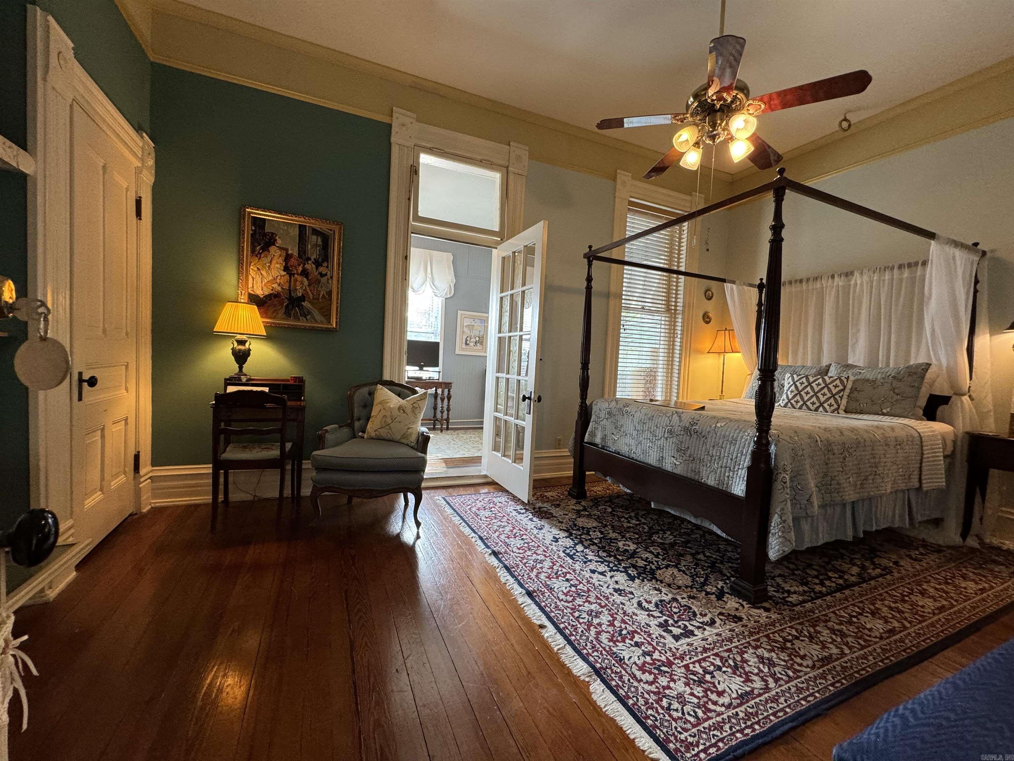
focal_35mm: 14
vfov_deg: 85.7
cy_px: 380
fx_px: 410
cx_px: 507
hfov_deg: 102.1
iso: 200
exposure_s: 1/60
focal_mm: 2.22
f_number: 2.2
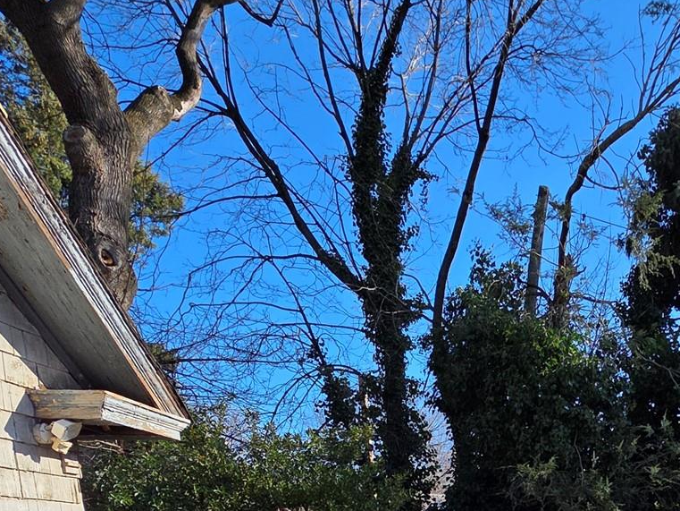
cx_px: 566
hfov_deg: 48.9
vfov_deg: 33.3
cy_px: 612
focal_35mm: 35
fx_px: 688
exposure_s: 1/1546
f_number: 1.9
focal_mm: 2.2
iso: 40
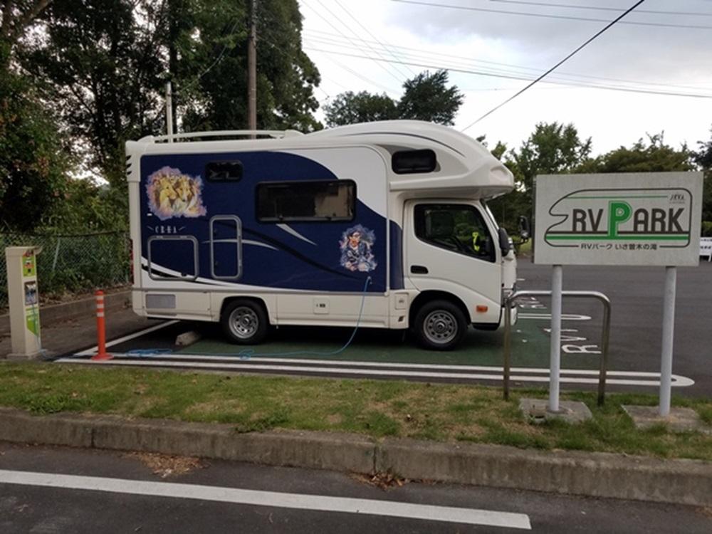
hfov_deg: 67.3
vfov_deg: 53.1
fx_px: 535
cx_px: 356
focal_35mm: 26
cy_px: 267
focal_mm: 4.2
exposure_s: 1/100
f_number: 1.7
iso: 64
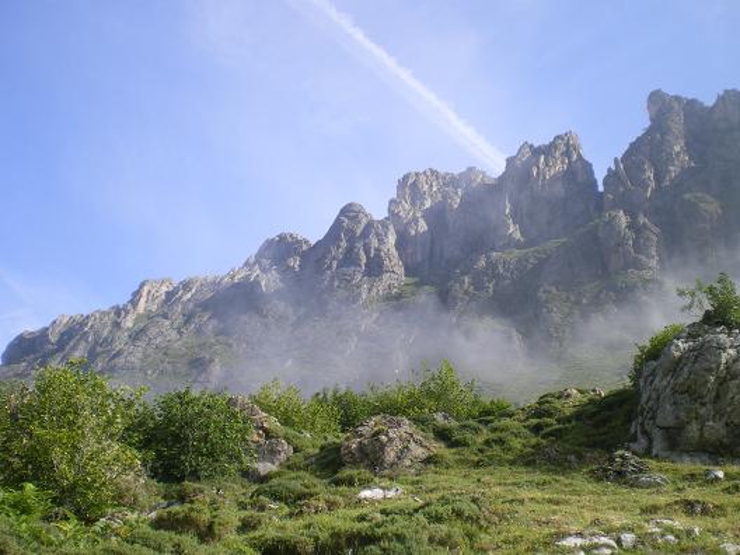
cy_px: 278
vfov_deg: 37.7
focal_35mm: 38
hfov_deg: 49.0
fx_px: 812
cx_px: 370
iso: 64
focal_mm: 6.3
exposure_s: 1/320
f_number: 3.1
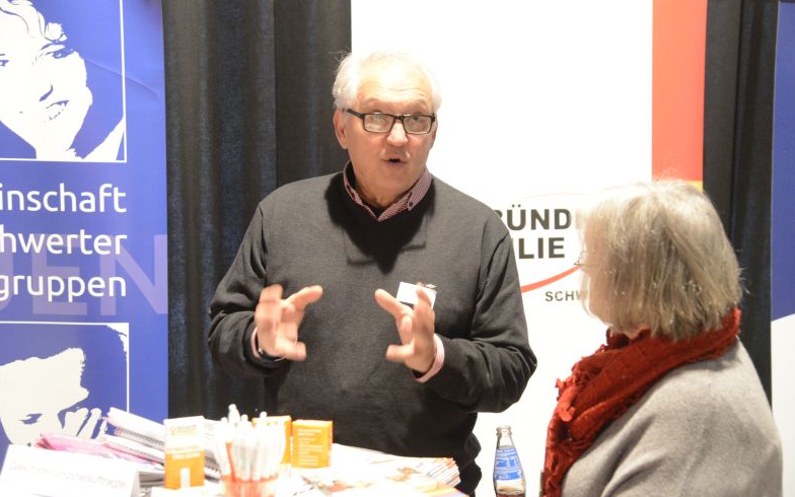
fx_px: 1127
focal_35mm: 52
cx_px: 403
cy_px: 244
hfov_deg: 38.9
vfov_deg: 24.9
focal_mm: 50
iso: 6400
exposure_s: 1/30
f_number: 4
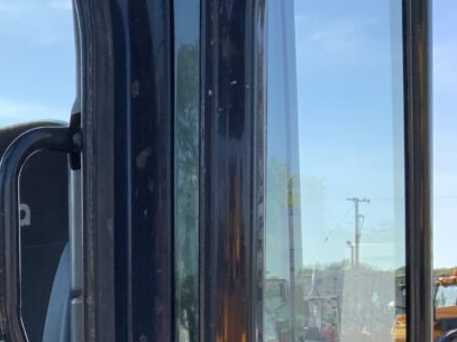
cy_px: 400
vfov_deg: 19.1
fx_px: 963
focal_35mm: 73
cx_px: -49
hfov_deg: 24.8
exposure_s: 1/486
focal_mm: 3
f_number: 1.8
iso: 16
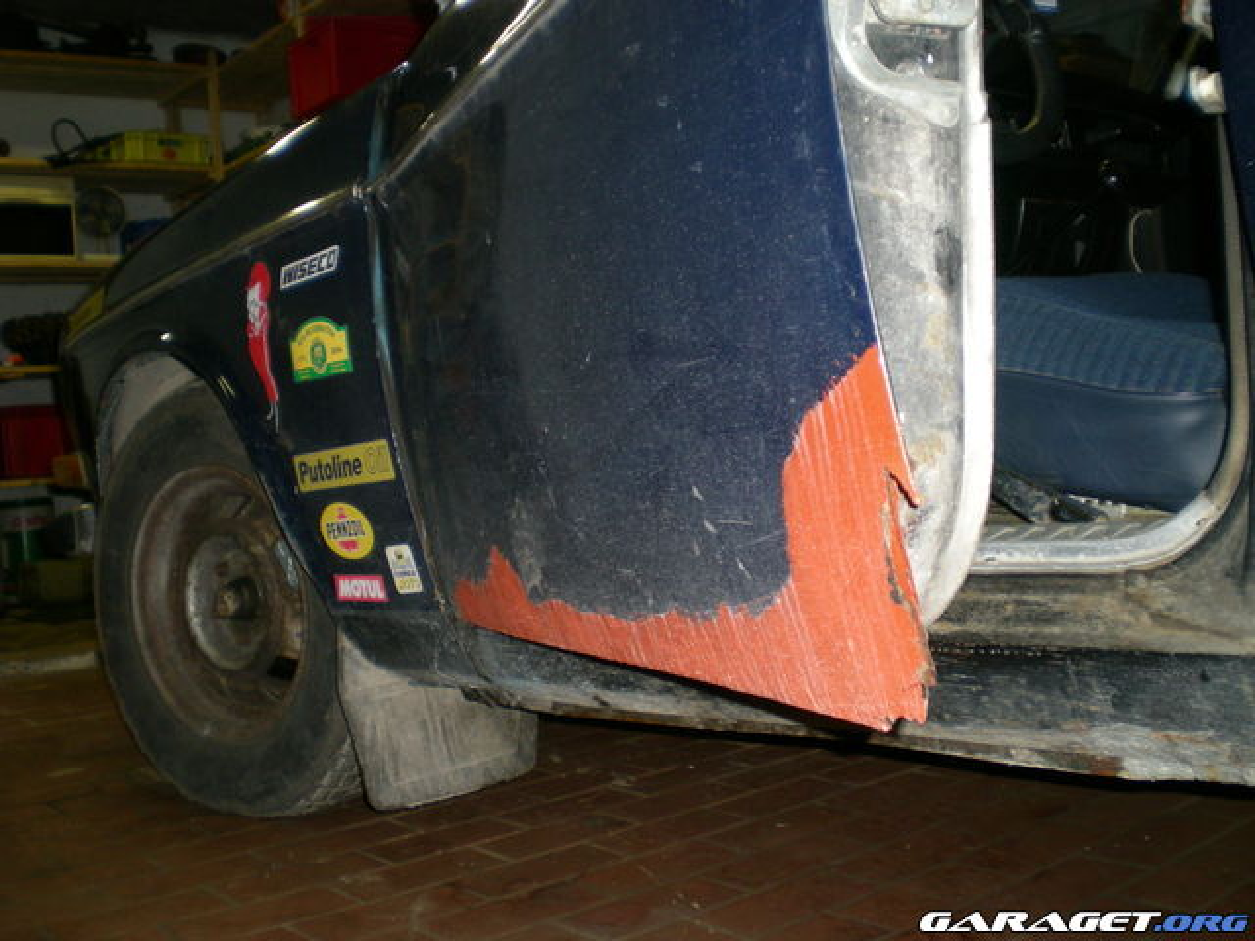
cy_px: 470
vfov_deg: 37.7
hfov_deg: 49.0
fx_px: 1378
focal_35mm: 38
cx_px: 628
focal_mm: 6.3
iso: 134
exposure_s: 1/60
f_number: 3.1
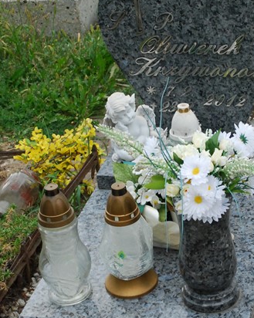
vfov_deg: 20.0
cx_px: 157
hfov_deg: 16.0
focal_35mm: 96
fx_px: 902
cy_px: 178
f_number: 8
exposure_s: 1/125
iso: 800
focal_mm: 35
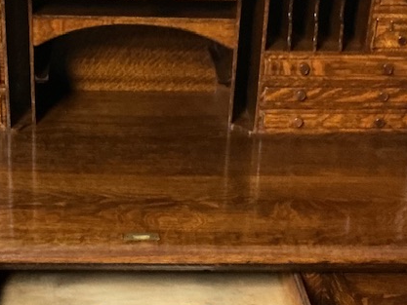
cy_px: 267
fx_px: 1047
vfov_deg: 16.4
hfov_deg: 22.0
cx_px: 169
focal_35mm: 89
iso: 400
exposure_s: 1/25
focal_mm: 3
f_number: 1.8
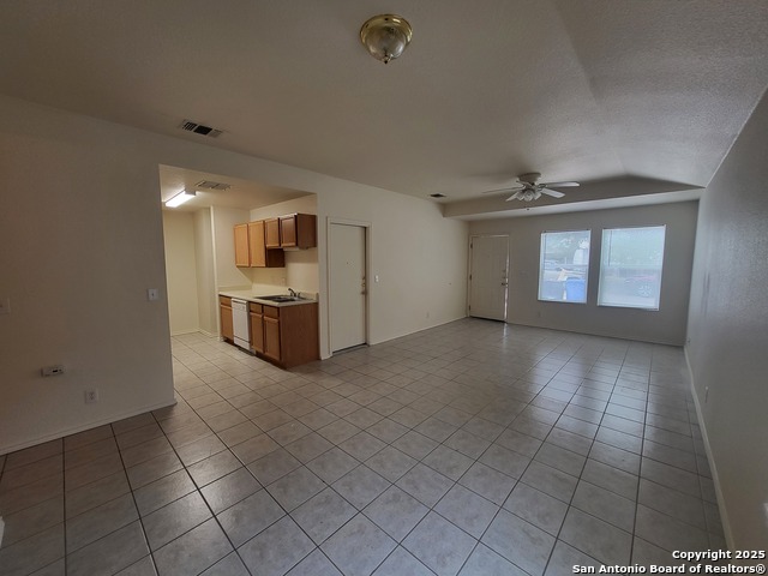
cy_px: 288
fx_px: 288
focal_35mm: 13
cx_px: 384
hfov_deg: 106.2
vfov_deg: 89.9
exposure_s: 1/60
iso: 125
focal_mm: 1.74
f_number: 2.2
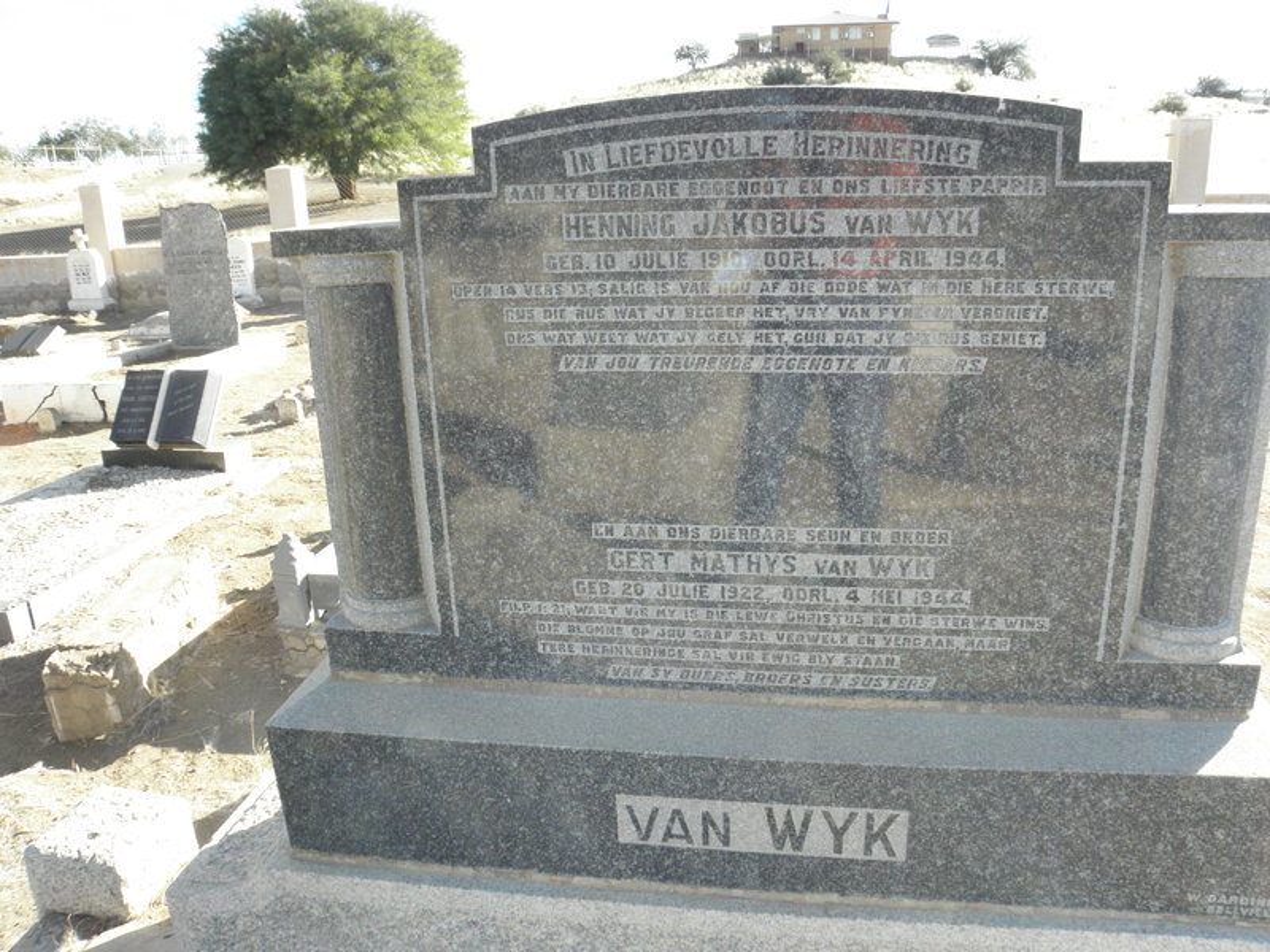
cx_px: 635
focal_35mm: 26
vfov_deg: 53.1
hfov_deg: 67.3
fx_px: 954
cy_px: 476
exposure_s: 1/160
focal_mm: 4.6
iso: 200
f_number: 6.3
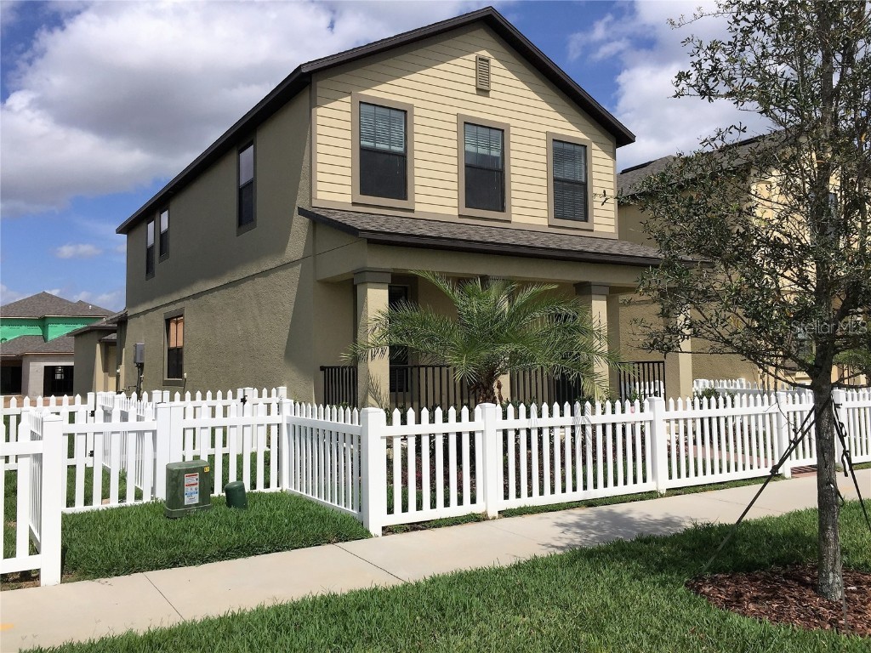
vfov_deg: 48.2
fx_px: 730
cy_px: 326
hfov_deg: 61.7
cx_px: 436
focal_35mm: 29
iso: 32
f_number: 2.2
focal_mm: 4.15
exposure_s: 1/4950
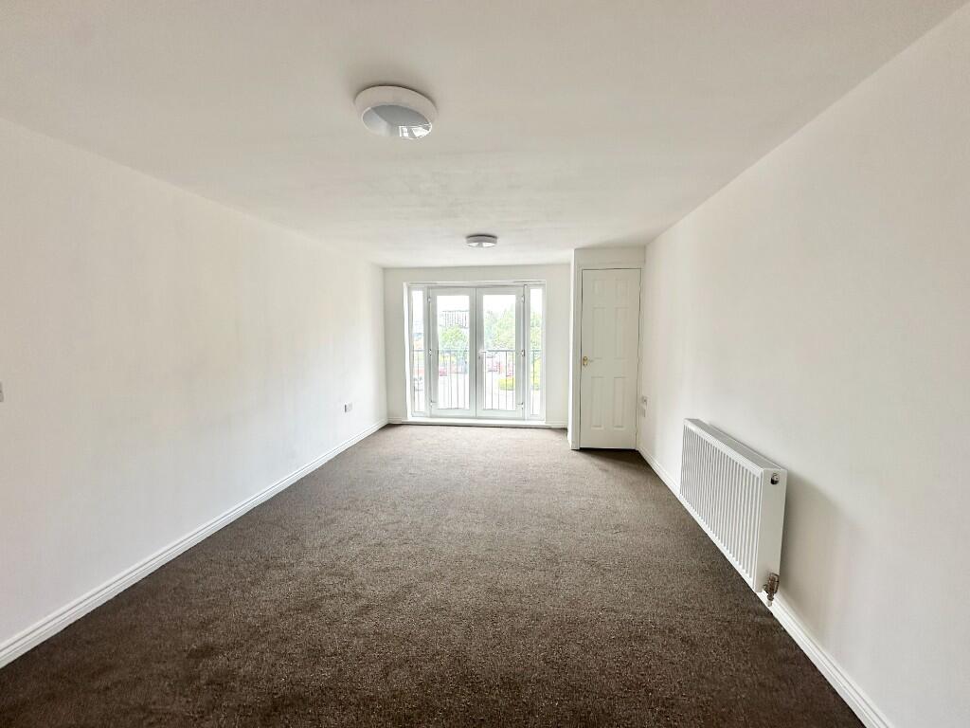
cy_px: 364
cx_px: 485
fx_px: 392
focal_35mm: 14
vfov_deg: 85.7
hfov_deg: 102.1
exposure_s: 1/99
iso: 40
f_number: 2.2
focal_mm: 2.22
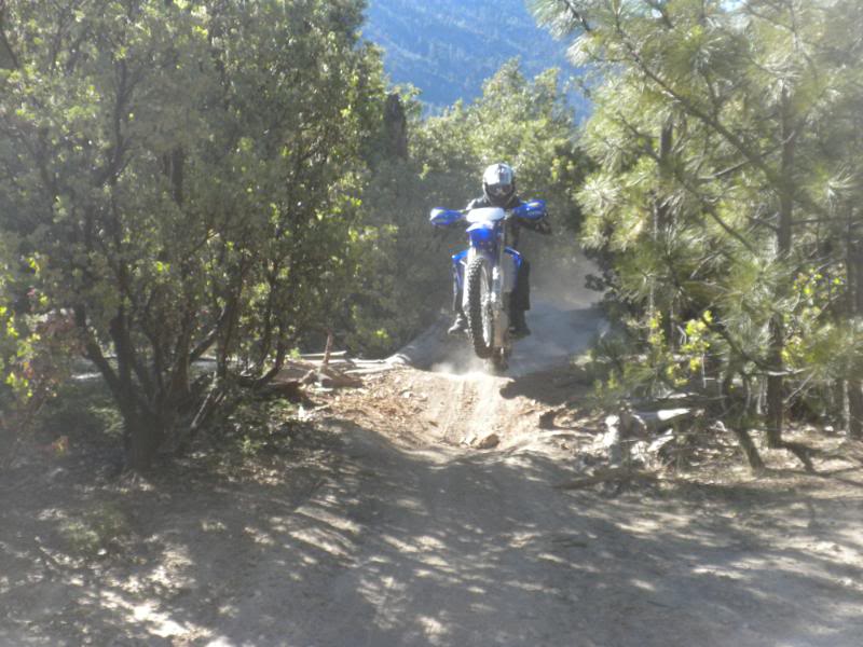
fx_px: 1296
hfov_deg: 36.8
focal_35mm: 52
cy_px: 324
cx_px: 432
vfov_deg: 28.0
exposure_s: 1/500
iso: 241
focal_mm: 9.1
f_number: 4.3
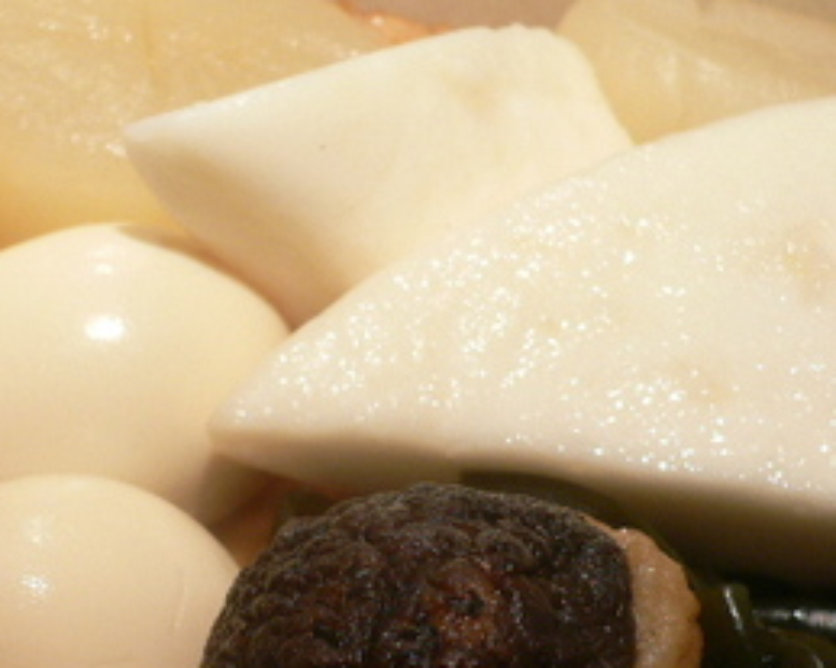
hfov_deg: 28.3
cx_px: 216
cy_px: 518
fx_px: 1632
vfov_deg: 22.9
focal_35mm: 66
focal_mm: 5.8
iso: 100
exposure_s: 1/25
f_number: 2.8
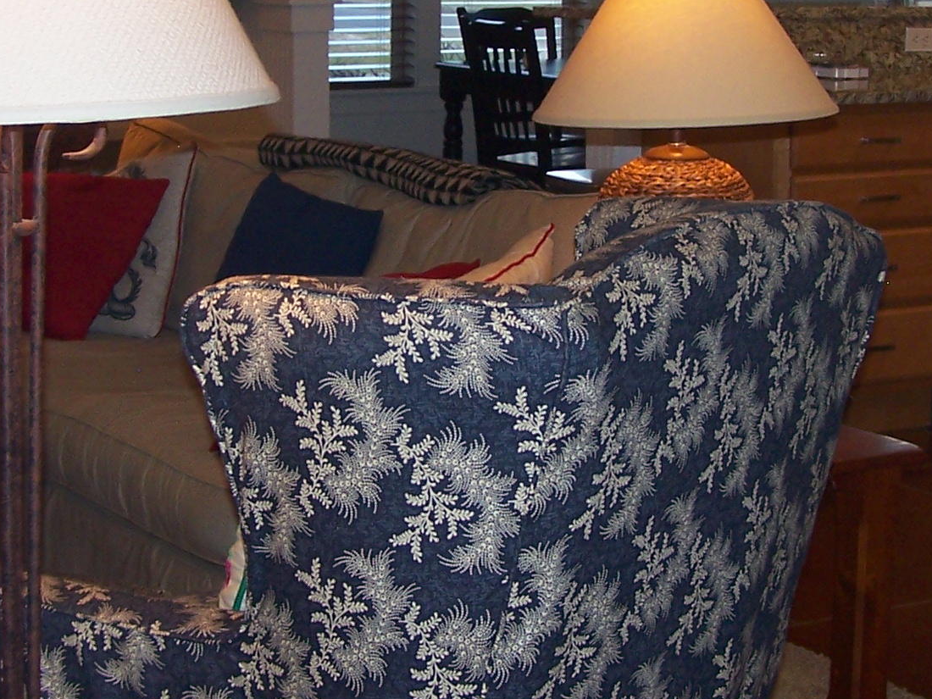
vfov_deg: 16.6
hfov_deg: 22.0
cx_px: 541
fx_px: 2396
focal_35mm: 89
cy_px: 255
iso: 100
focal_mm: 6.3
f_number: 2.8
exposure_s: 1/60
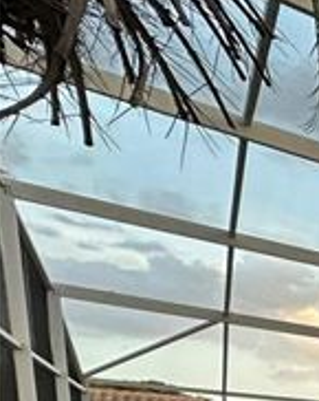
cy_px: 562
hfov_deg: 15.0
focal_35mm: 53
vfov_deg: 27.5
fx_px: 627
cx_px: 773
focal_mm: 2.22
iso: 200
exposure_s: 1/120
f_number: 2.2
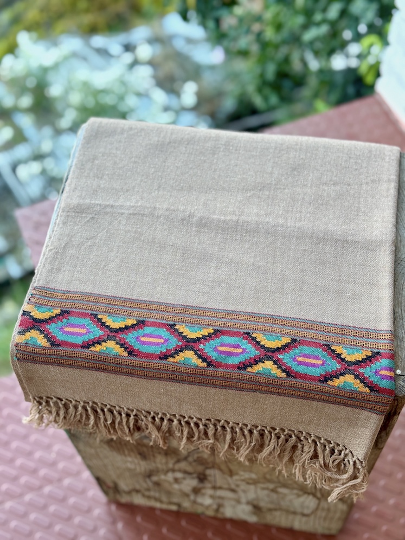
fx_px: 749
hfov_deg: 30.3
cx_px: 202
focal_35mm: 48
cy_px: 270
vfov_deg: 39.7
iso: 80
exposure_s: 1/121
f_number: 1.78
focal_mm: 6.76
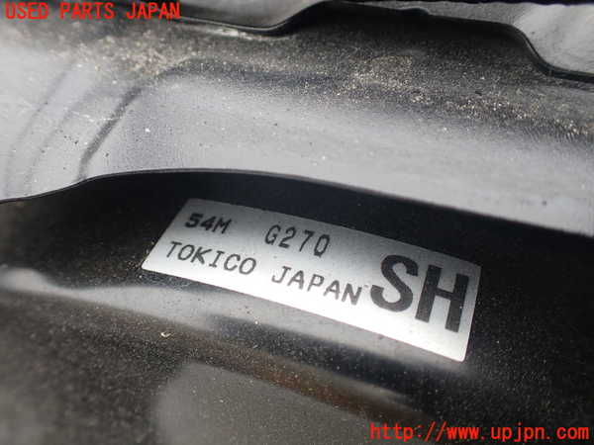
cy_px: 222
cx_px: 297
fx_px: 515
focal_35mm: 30
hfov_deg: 60.0
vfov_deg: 46.8
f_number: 2.3
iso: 125
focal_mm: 5.4
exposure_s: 1/125
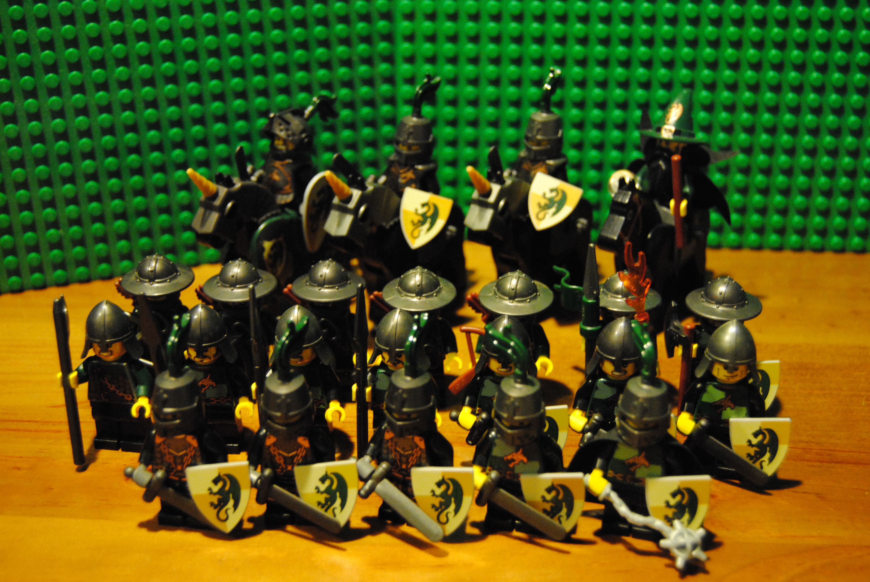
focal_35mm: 46
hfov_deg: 42.3
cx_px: 435
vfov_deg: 29.0
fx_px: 1125
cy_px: 291
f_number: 4.2
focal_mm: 31
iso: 1600
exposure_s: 1/13
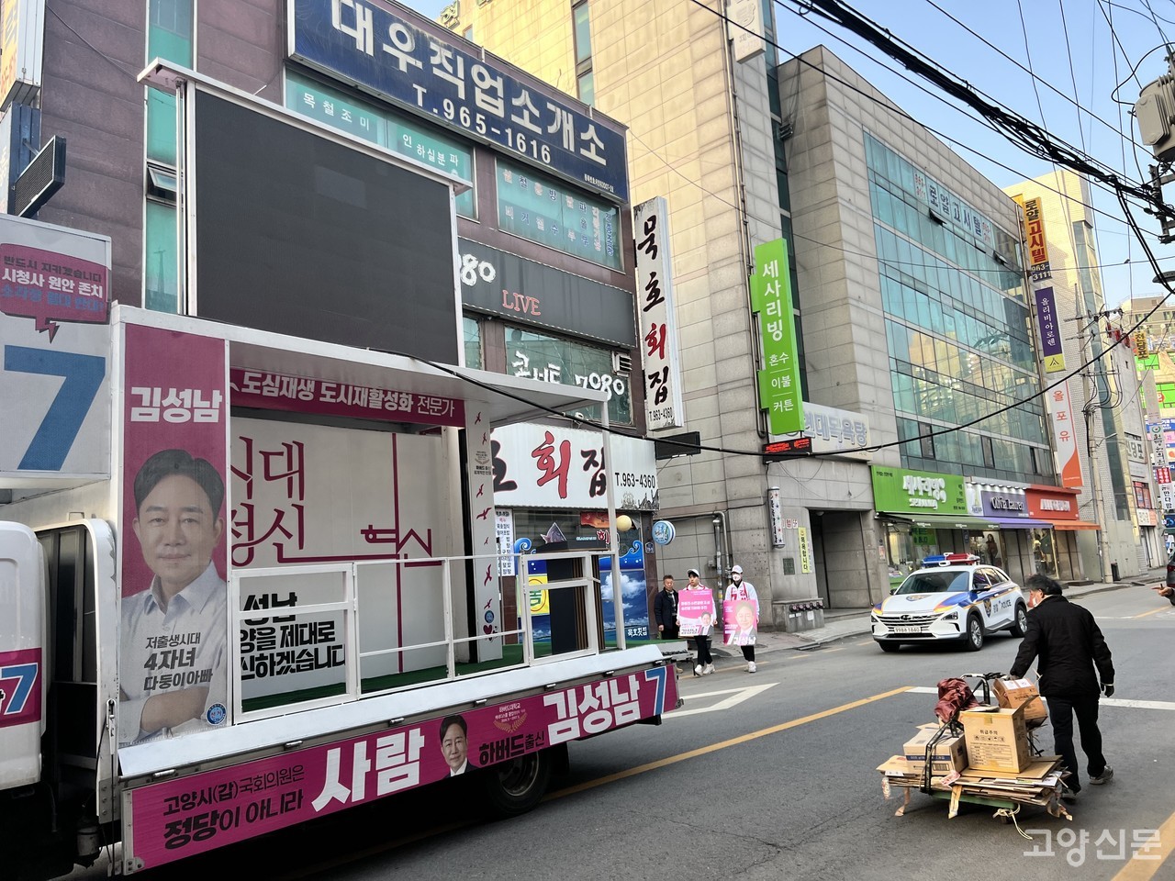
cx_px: 588
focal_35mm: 26
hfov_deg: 67.3
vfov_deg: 53.1
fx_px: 883
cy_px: 440
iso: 50
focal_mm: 5.7
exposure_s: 1/295
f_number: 1.5
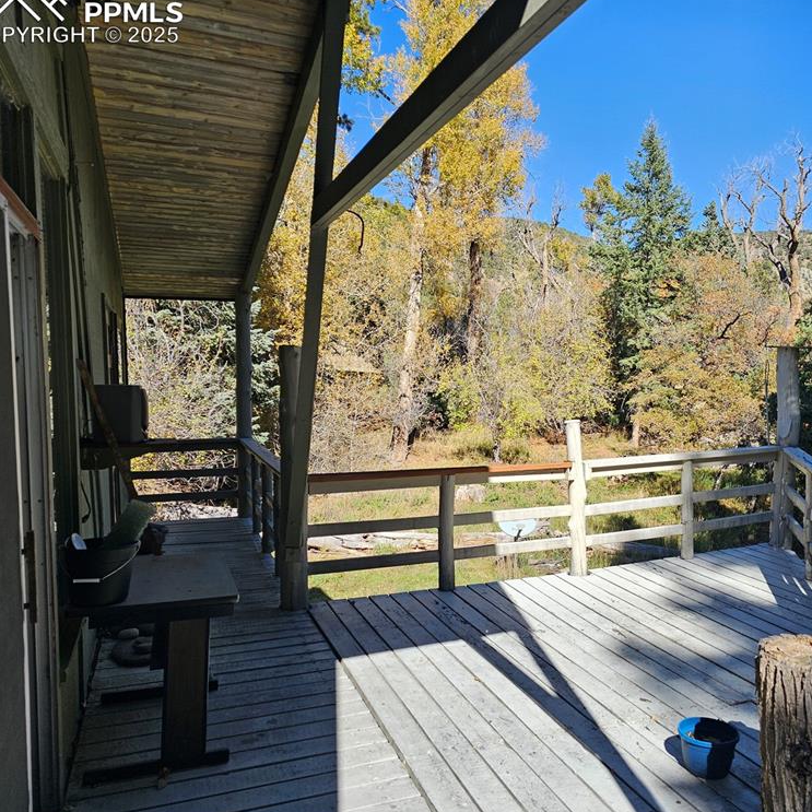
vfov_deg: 57.3
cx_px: 523
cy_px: 402
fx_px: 743
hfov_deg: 56.4
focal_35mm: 28
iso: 10
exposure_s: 1/391
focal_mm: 6.3
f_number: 1.7
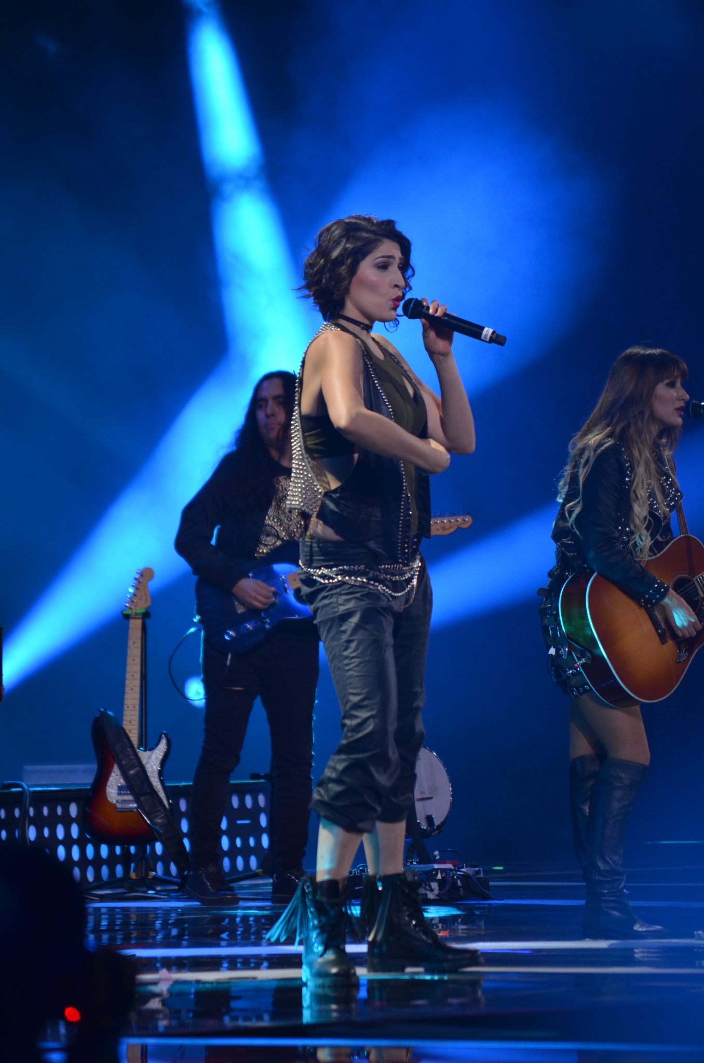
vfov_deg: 7.9
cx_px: 352
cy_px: 532
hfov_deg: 5.2
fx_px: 7736
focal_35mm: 262
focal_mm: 175
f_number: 5.3
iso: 800
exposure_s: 1/125
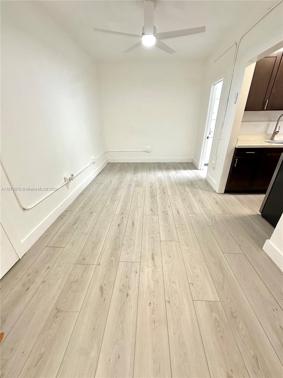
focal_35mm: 14
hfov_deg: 85.7
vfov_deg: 102.1
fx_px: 153
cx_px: 142
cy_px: 189
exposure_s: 1/60
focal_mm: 2.22
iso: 200
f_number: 2.2
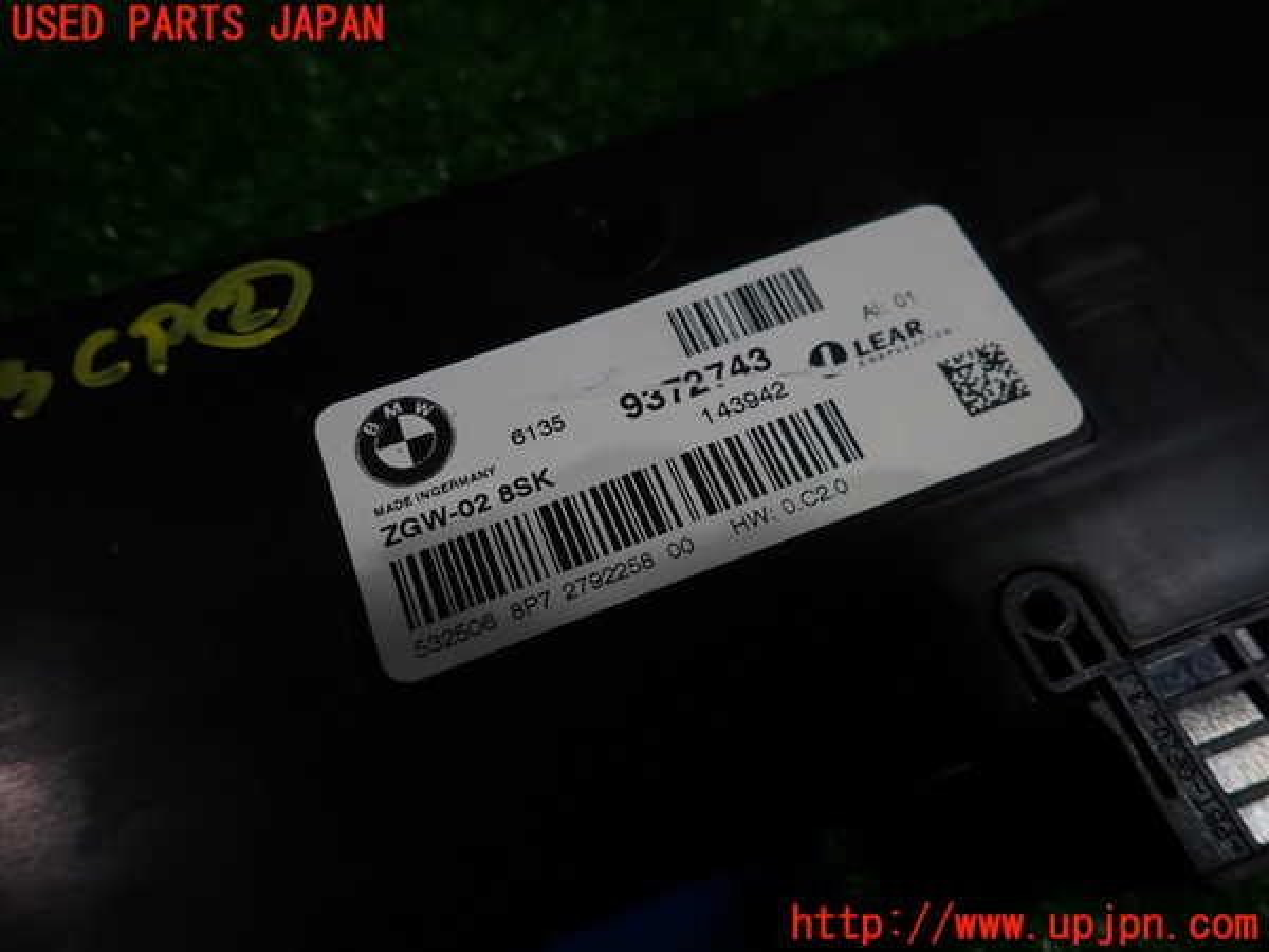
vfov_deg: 54.9
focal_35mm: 25
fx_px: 916
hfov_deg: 69.4
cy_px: 476
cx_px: 634
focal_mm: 4.5
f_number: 2
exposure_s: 1/80
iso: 100
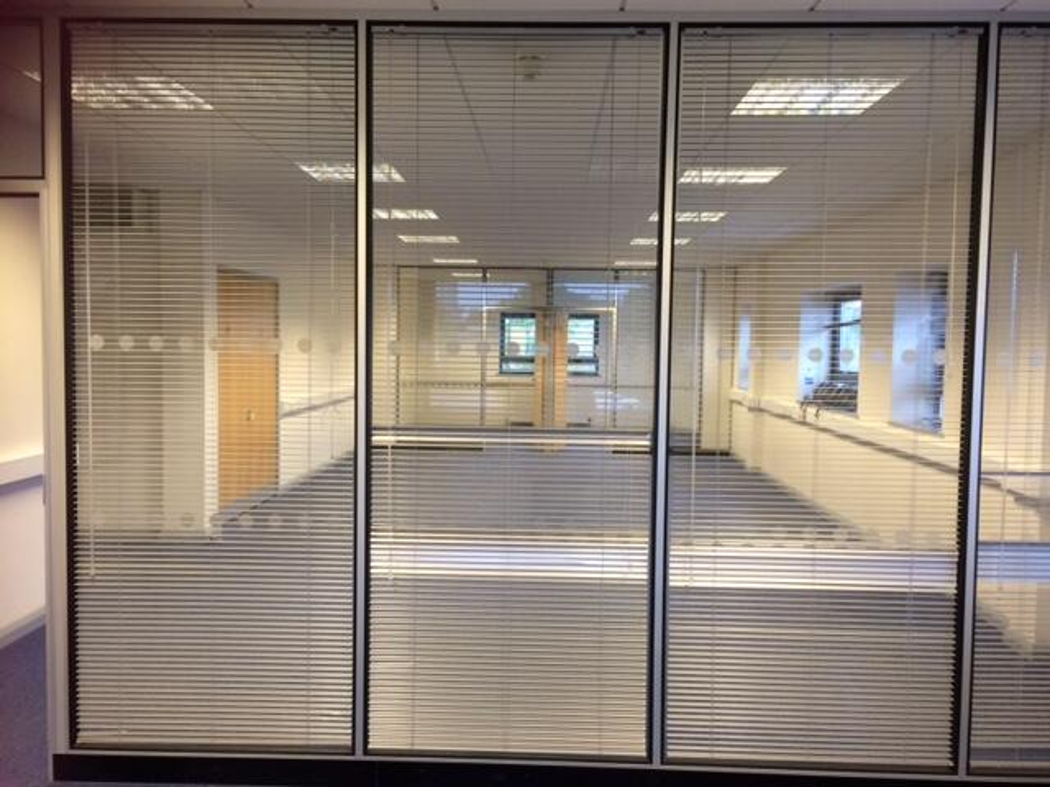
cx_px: 525
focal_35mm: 29
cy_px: 394
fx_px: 880
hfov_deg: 61.7
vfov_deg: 48.2
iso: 100
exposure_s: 1/30
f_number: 2.2
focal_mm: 4.15
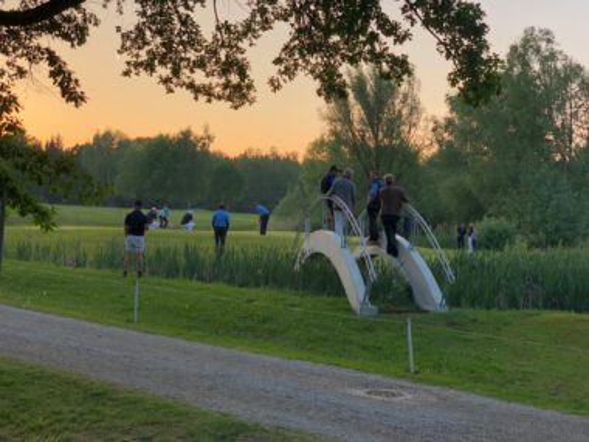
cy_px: 221
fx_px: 885
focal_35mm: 52
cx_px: 294
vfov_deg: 28.0
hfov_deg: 36.8
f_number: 2.4
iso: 16
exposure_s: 1/129
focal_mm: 6
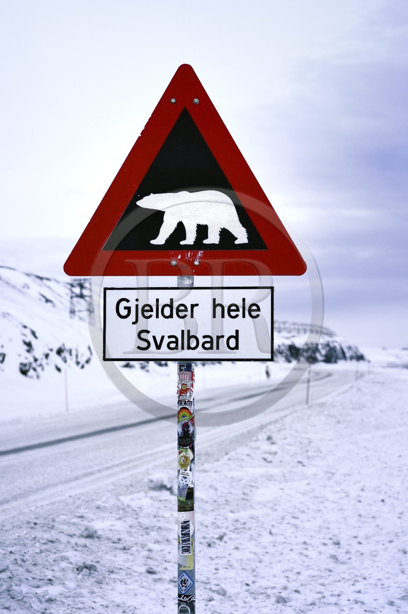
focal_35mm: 65
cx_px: 204
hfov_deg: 20.9
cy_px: 307
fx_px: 1106
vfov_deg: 31.0
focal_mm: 65
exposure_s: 1/60
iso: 800
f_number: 5.6
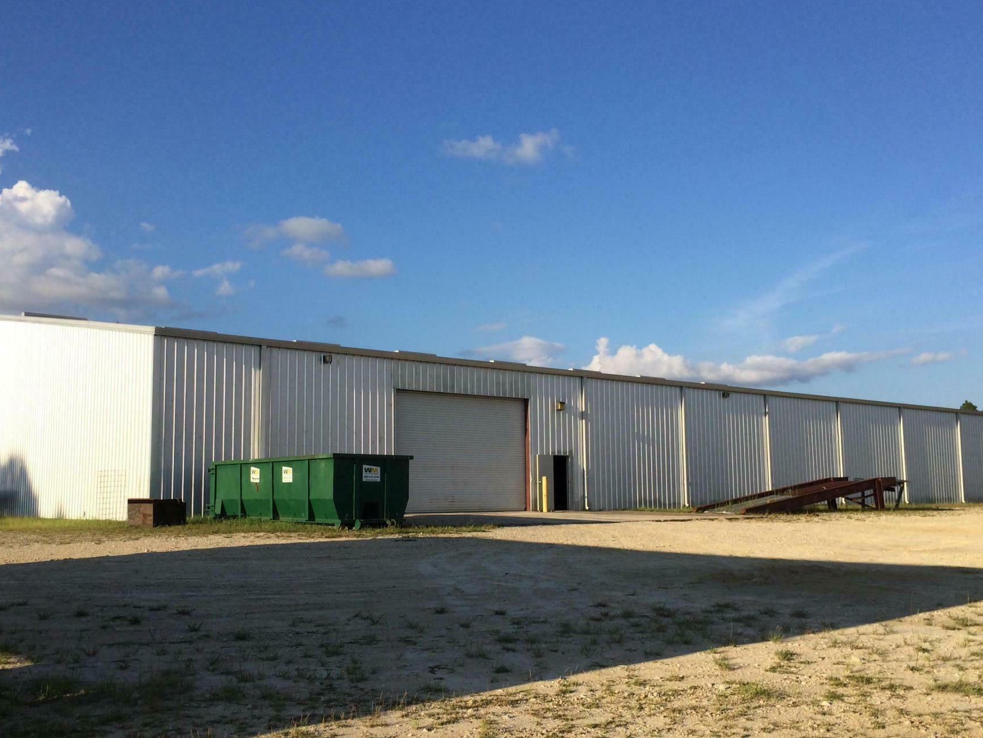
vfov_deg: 40.7
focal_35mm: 35
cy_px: 400
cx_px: 478
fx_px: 994
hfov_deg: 52.6
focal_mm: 4.12
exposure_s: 1/1786
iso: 40
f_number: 2.2
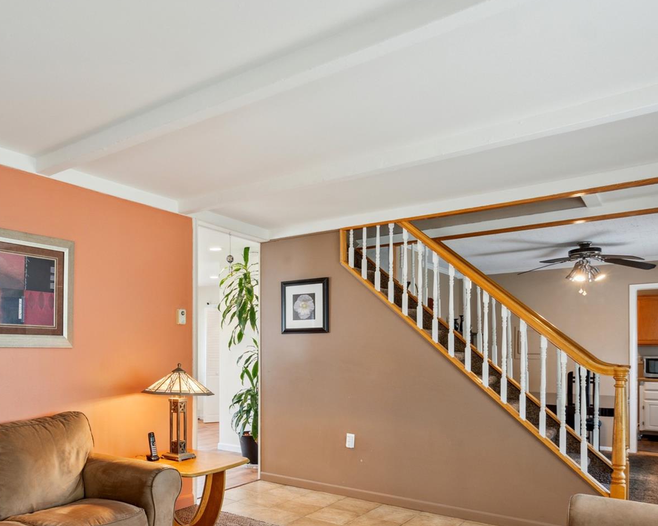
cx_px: 215
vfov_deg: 54.3
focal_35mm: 26
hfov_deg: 64.2
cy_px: 328
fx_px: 506
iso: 400
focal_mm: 16
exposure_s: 1/80
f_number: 5
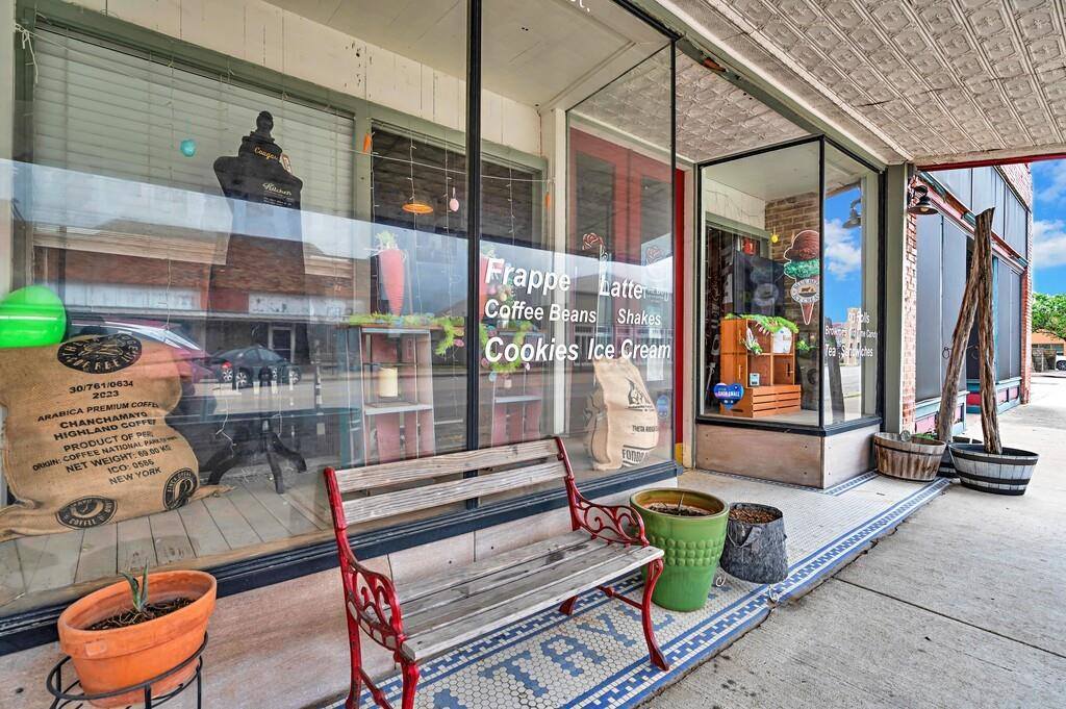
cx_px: 533
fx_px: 503
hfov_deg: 93.3
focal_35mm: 17
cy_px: 354
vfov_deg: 70.3
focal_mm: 17
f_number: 7.1
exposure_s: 1/100
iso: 64
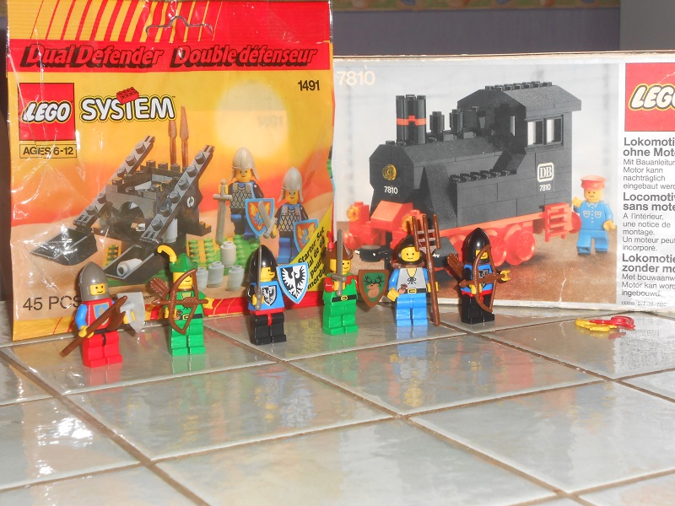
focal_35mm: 72
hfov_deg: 27.0
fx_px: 1404
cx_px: 338
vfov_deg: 20.4
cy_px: 253
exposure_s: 1/60
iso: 200
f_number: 6
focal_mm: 12.8
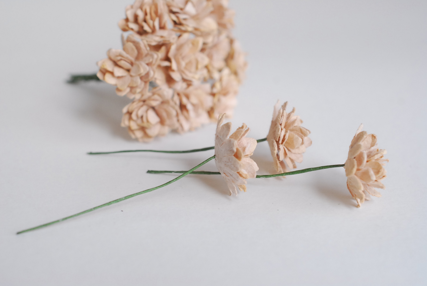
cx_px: 214
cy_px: 143
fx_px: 713
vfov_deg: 22.7
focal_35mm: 60
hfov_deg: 33.4
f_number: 6.3
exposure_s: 1/200
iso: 640
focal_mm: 40
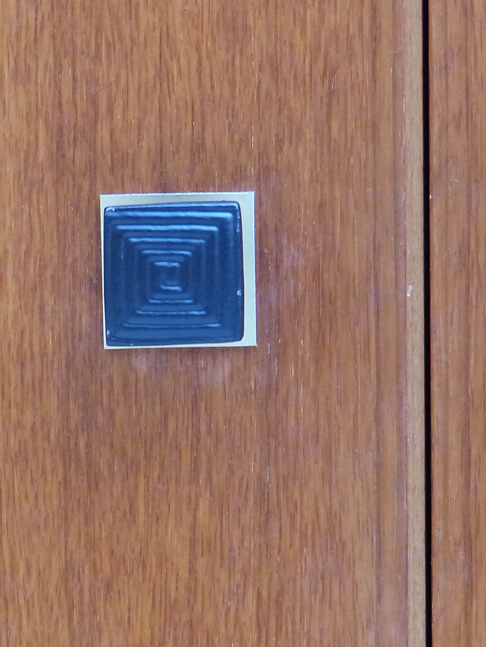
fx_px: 6625
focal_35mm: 354
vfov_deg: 5.6
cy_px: 323
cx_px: 356
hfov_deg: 4.2
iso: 320
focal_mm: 25.6
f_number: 2.8
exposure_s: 1/80
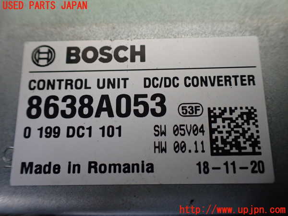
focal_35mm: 30
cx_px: 144
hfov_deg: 60.0
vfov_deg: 46.8
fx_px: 250
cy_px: 108
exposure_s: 1/125
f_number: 2.3
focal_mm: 5.4
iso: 400
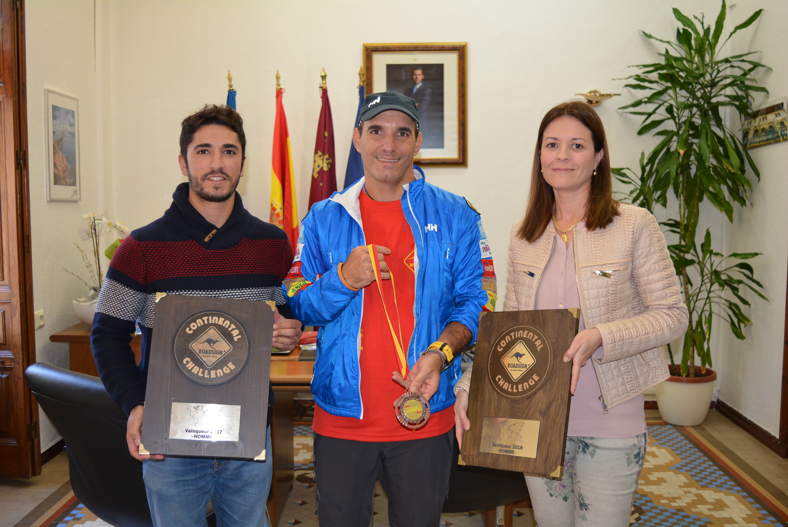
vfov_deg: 36.9
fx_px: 789
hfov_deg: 53.1
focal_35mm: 36
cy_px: 264
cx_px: 394
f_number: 4
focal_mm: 24
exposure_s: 1/60
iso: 400
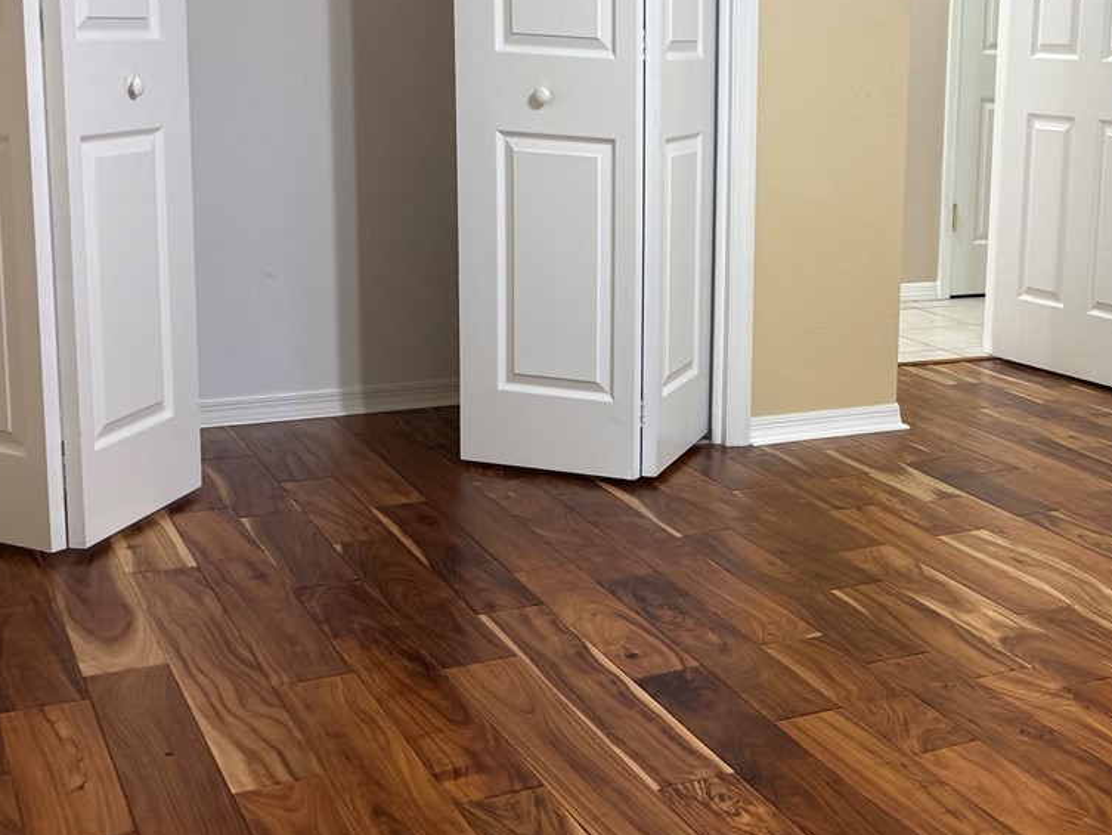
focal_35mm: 51
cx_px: 921
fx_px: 1639
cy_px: 334
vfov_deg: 28.5
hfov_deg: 36.0
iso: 200
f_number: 1.78
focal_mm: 6.76
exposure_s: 1/60
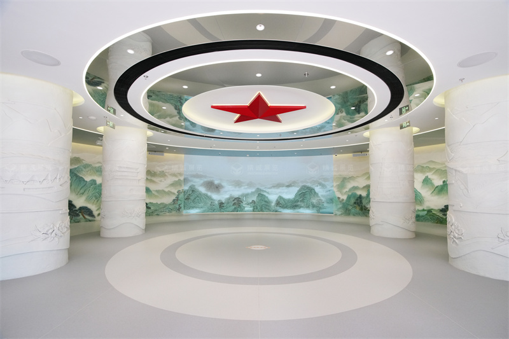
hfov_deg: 96.7
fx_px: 226
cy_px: 170
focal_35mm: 16
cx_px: 254
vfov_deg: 73.7
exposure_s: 1/100
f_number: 7.1
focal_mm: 16
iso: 2500
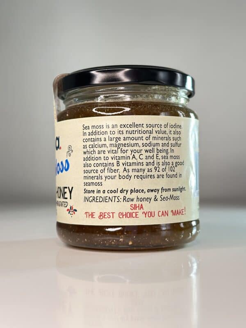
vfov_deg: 39.7
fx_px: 455
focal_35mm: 48
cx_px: 123
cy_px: 164
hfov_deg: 30.3
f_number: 1.78
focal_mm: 6.86
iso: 125
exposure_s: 1/65
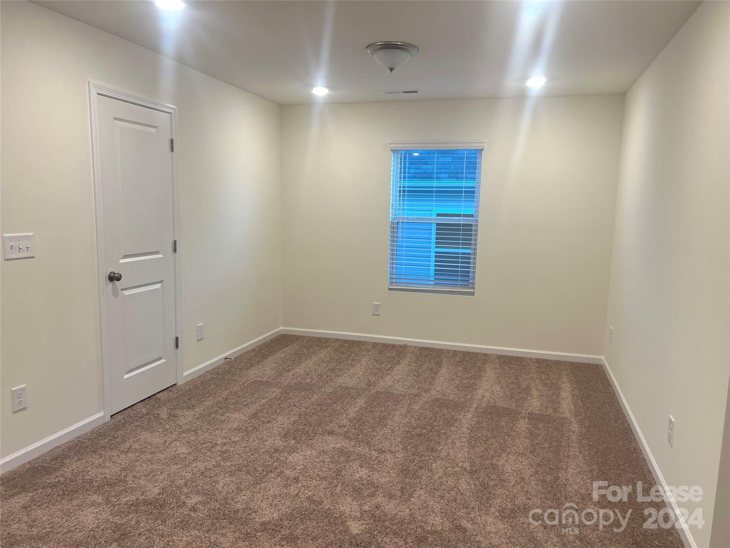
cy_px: 274
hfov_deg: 67.3
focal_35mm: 26
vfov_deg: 53.1
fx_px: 548
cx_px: 365
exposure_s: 1/120
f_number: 1.5
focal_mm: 5.7
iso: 80
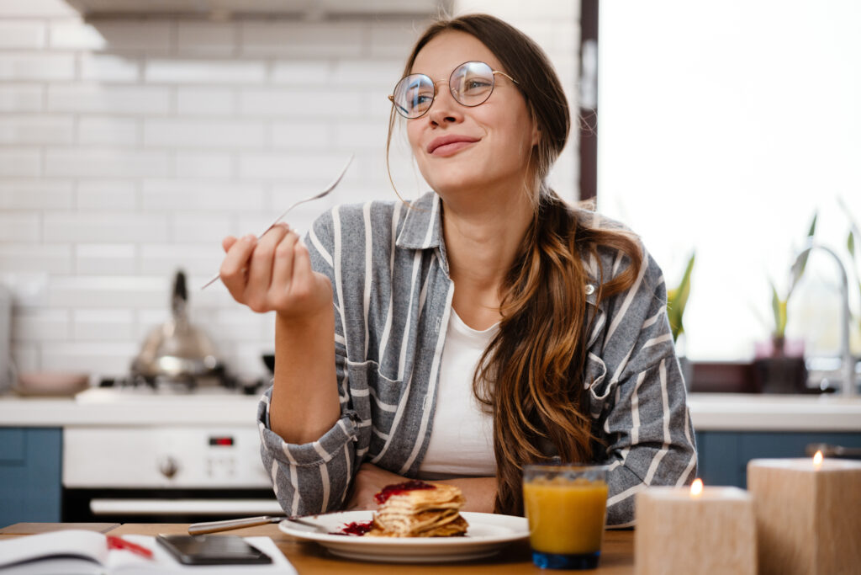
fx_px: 1316
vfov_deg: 24.6
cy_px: 288
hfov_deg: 36.2
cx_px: 430
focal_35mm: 55
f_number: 1.8
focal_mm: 55
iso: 640
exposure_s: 1/320
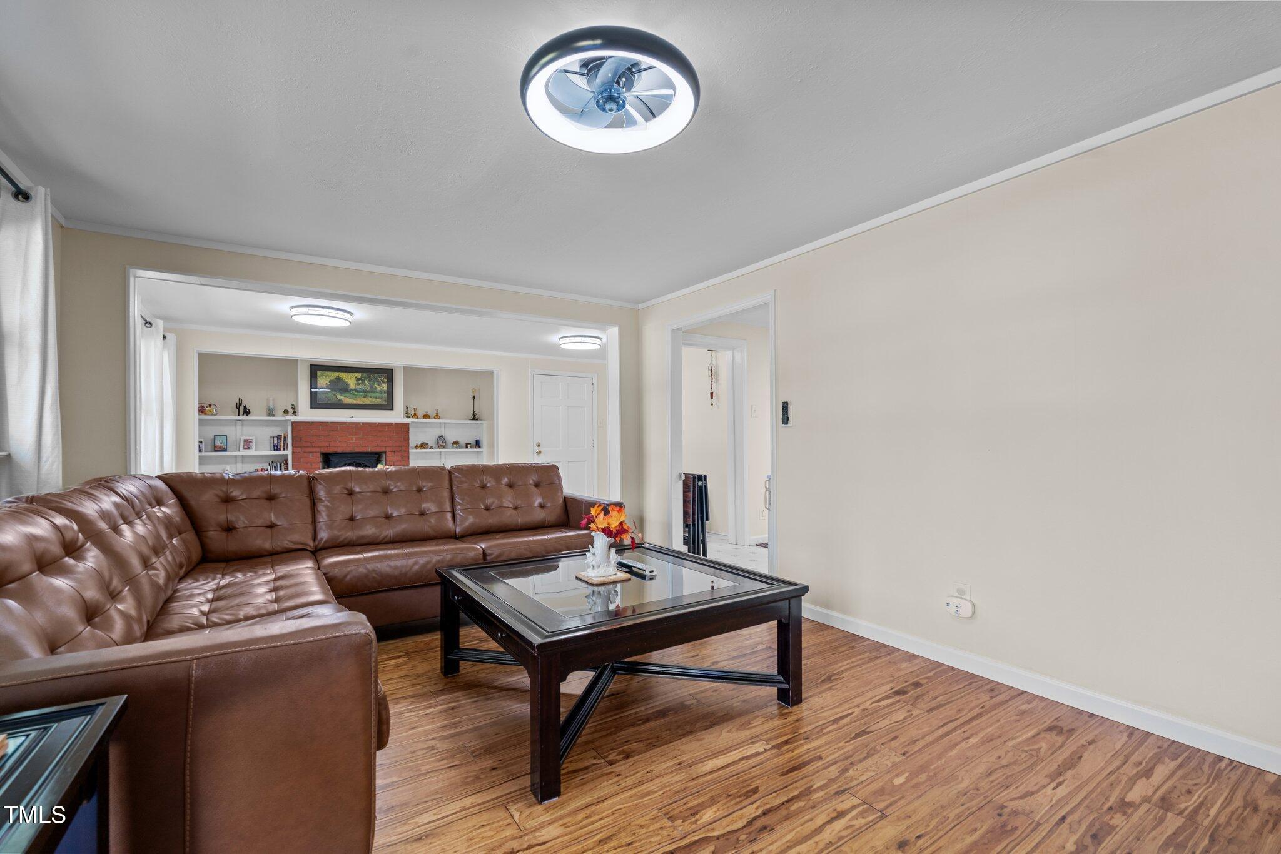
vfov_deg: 73.8
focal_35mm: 16
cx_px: 640
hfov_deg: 96.7
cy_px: 427
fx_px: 569
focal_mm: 16
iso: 400
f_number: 8
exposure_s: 1/2
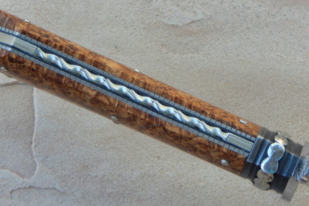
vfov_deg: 5.7
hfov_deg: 8.5
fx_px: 2077
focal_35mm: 242
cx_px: 154
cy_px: 97
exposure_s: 1/60
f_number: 5.6
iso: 180
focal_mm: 41.7
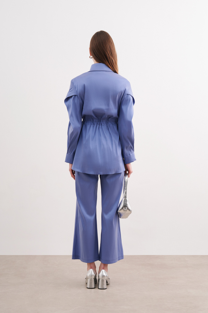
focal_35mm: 59
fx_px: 511
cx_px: 104
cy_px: 156
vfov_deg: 33.9
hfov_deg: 23.0
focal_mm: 59
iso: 400
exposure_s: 1/160
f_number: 11
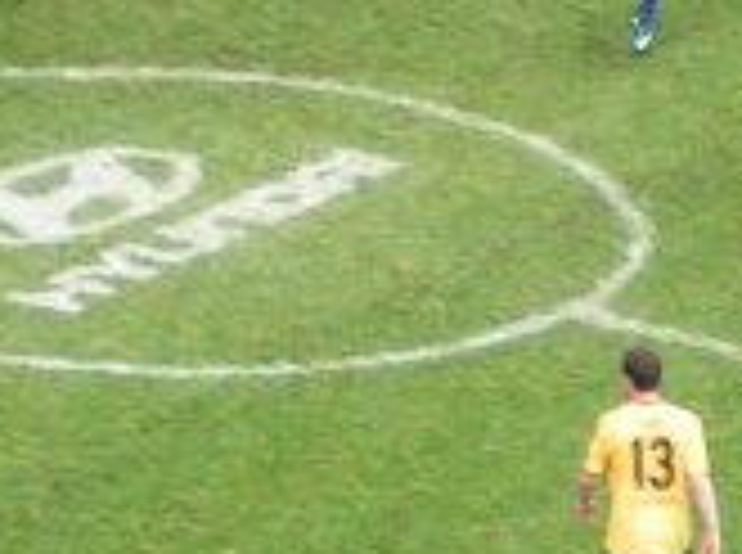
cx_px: 917
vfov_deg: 3.5
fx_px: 8940
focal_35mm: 418
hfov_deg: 4.7
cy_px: -234
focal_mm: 13.2
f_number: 3.2
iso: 200
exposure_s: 1/40
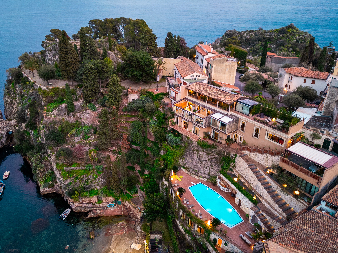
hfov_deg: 63.3
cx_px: 150
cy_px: 118
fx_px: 273
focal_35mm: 28
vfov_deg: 49.7
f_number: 1.7
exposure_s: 1/25
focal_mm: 6.72
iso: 100
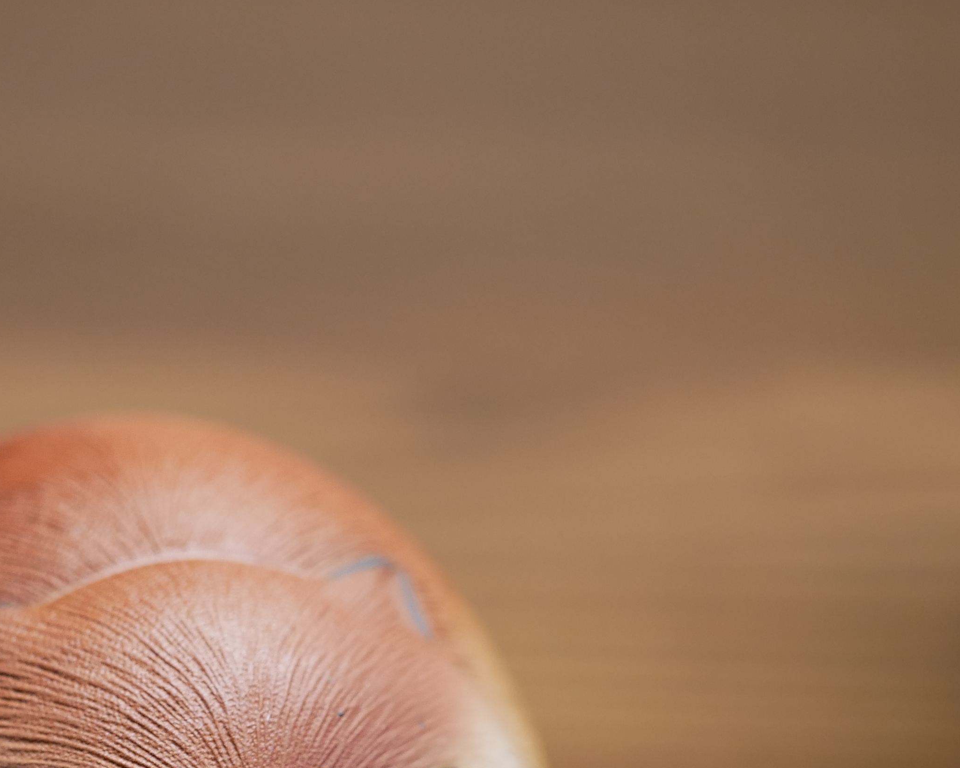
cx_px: 171
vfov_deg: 7.8
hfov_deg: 9.8
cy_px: 799
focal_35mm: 197
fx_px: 5597
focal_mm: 45
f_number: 2.8
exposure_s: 1/40
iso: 400
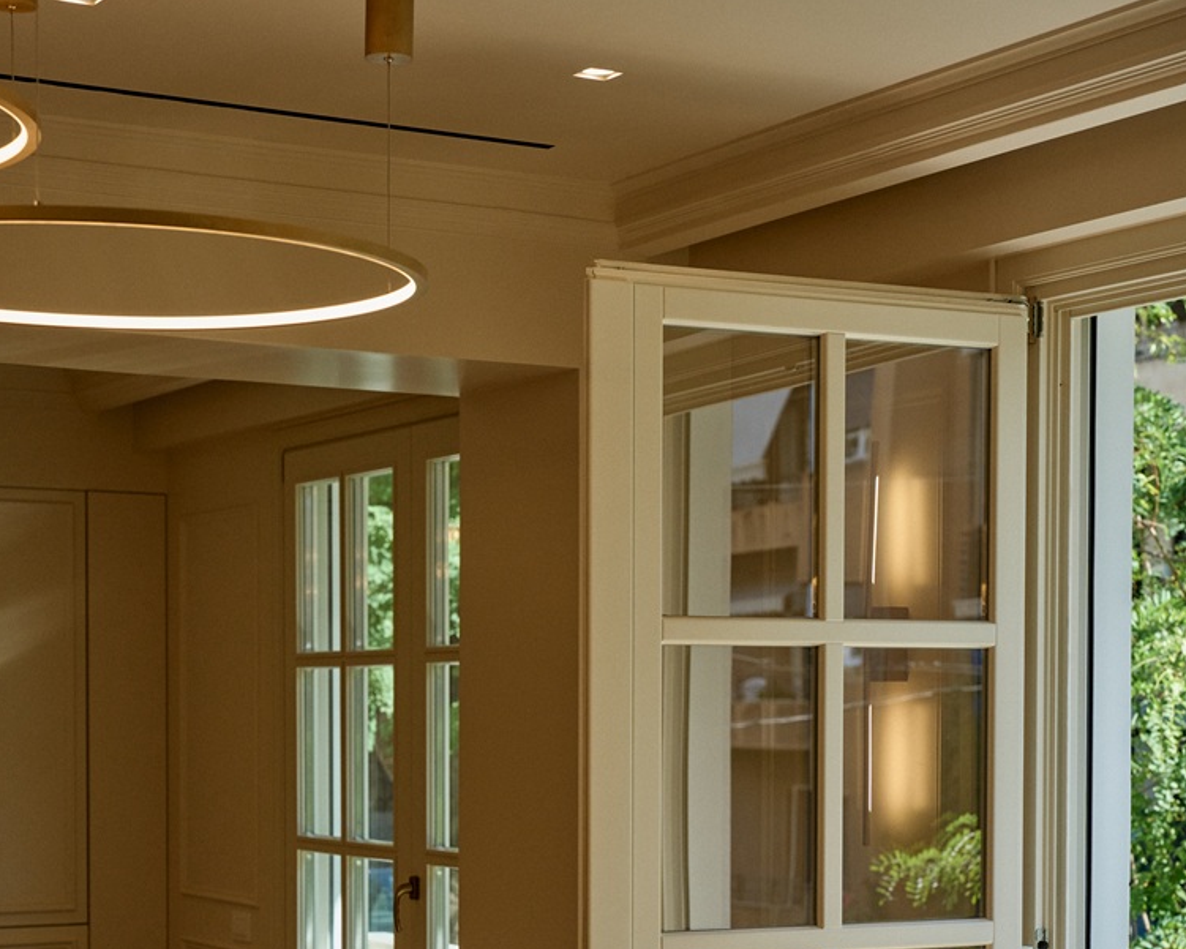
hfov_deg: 25.4
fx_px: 2633
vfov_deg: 20.1
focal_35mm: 75
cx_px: 587
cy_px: 805
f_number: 4
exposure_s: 1/1250
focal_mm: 50
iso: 640
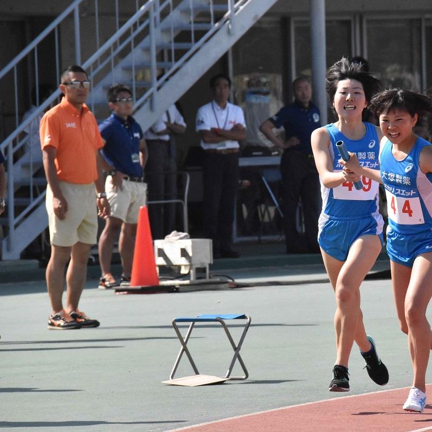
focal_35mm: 480
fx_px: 6777
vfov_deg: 3.7
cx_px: 325
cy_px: 216
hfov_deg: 3.7
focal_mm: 250
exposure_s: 1/4000
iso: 4000
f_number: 10
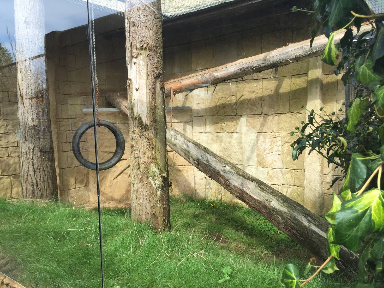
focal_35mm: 29
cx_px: 192
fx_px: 322
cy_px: 144
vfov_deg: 48.2
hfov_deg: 61.7
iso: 32
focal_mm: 4.15
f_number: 2.2
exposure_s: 1/659
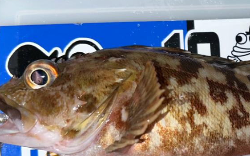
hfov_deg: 39.7
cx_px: 192
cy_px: 110
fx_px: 334
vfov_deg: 26.2
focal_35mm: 49
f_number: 1.5
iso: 32
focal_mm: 5.7
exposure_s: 1/53
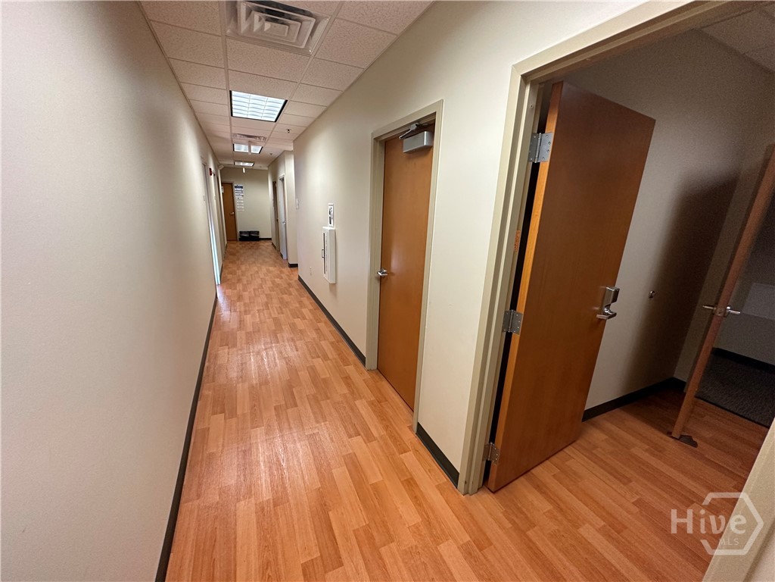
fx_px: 313
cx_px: 388
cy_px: 291
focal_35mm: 14
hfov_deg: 102.1
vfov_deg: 85.7
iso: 250
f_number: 2.2
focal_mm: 2.22
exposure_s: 1/120
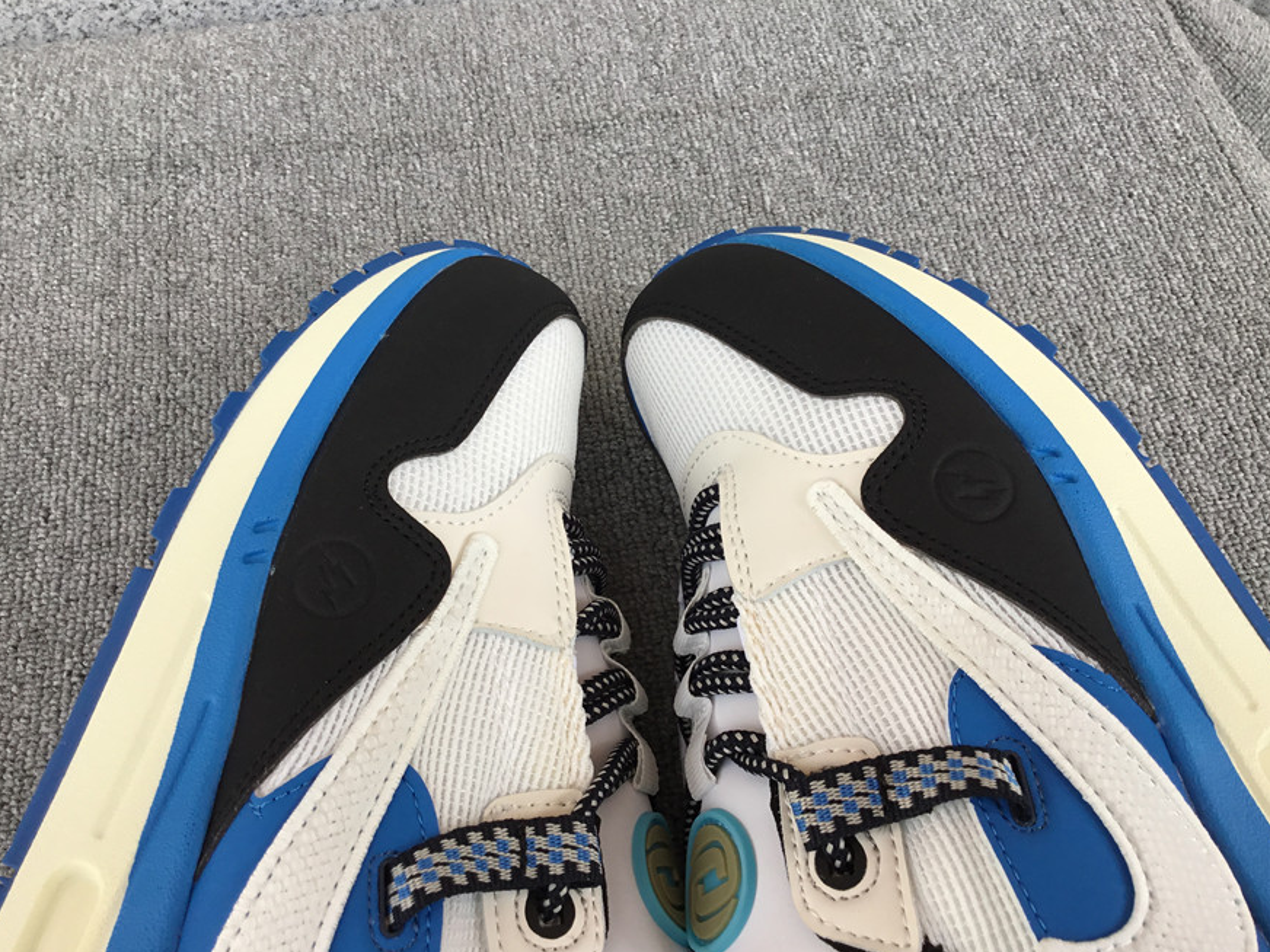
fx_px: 1174
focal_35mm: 32
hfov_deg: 56.8
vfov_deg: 44.2
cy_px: 484
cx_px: 628
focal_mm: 3.3
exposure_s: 1/323
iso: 25
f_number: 2.4
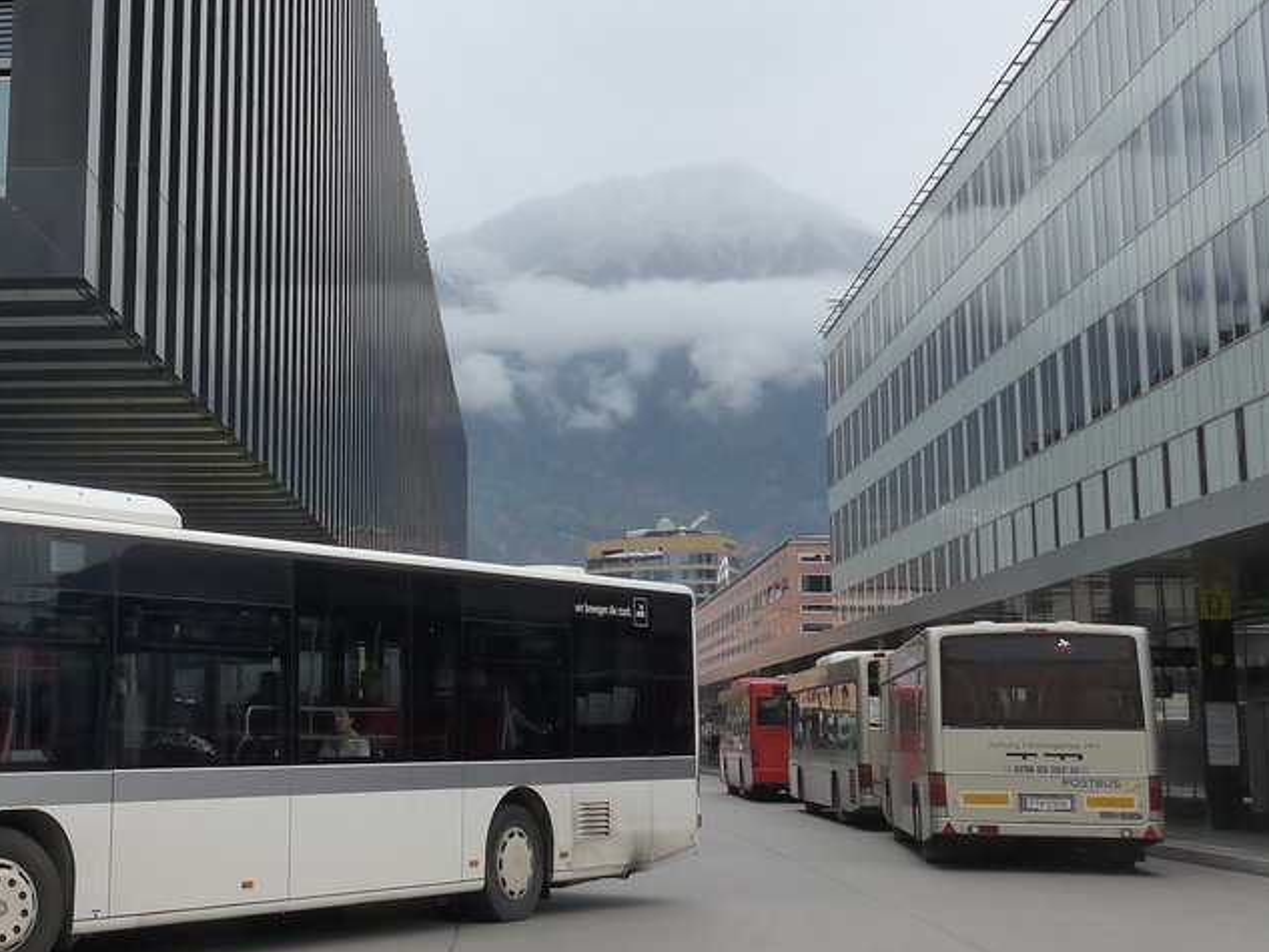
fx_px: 2017
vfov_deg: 26.5
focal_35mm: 55
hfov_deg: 32.9
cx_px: 92
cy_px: 337
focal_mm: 6
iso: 160
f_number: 3.2
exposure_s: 1/640
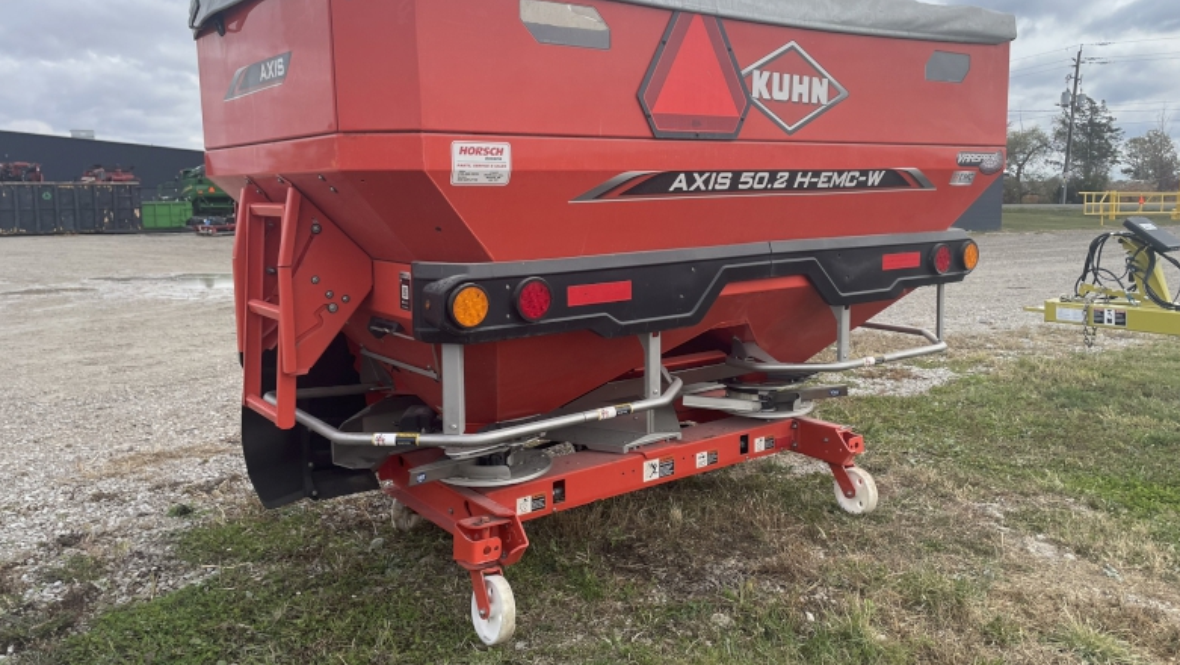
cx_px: 601
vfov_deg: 40.1
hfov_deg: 66.0
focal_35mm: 29
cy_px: 284
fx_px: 908
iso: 32
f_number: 1.6
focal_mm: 4.2
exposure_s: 1/1618
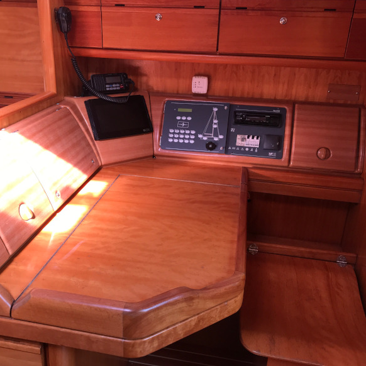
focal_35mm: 34
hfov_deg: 48.3
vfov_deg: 48.4
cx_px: 160
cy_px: 178
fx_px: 407
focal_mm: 3.99
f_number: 1.8
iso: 32
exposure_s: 1/47
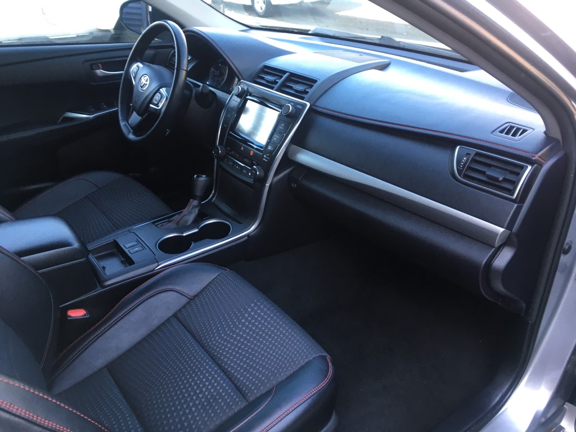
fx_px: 483
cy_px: 216
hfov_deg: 61.7
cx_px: 288
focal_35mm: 29
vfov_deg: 48.2
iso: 32
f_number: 2.2
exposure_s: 1/40
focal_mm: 4.15
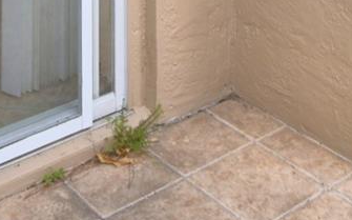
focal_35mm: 73
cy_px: -310
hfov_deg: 28.2
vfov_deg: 13.2
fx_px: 700
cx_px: 156
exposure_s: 1/160
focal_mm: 10
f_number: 4.5
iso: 100
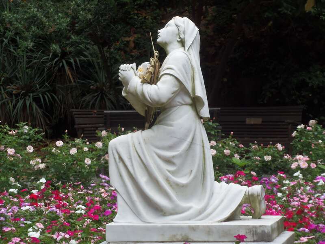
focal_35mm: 140
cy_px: 122
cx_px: 162
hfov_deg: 14.1
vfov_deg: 10.6
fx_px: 1314
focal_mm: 25.3
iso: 125
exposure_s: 1/250
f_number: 5.7
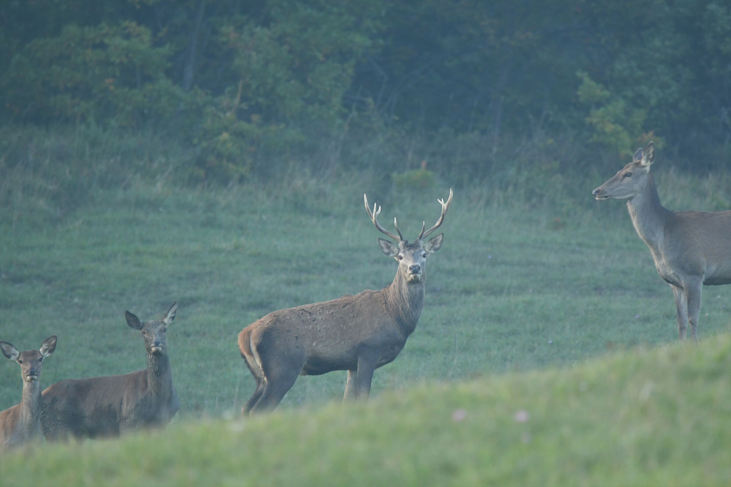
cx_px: 366
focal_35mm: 900
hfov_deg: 2.3
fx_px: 18274
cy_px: 244
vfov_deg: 1.5
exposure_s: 1/100
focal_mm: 600
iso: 800
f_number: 6.3
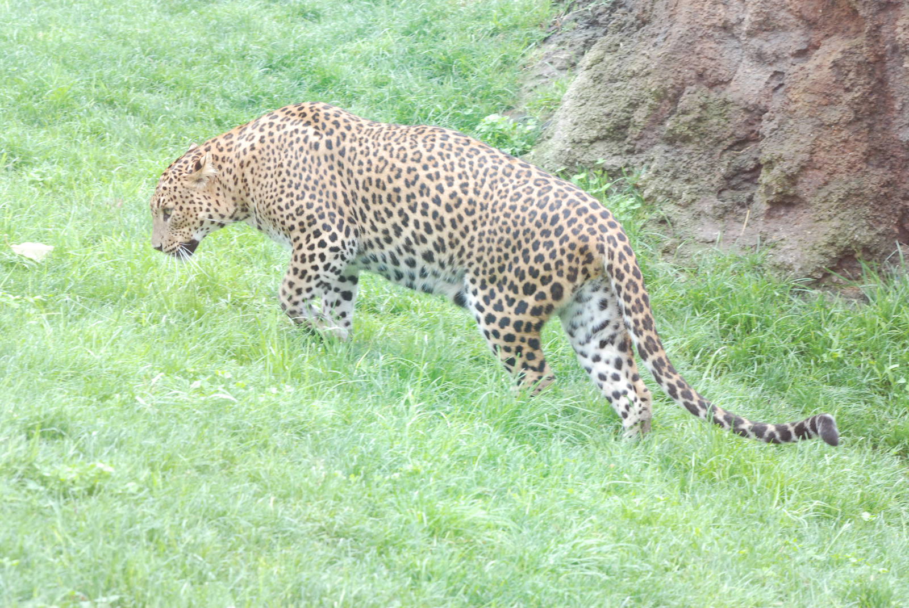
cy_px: 304
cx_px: 454
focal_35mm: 180
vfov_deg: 7.7
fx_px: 4550
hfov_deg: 11.4
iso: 1600
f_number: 9
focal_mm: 120
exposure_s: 1/160
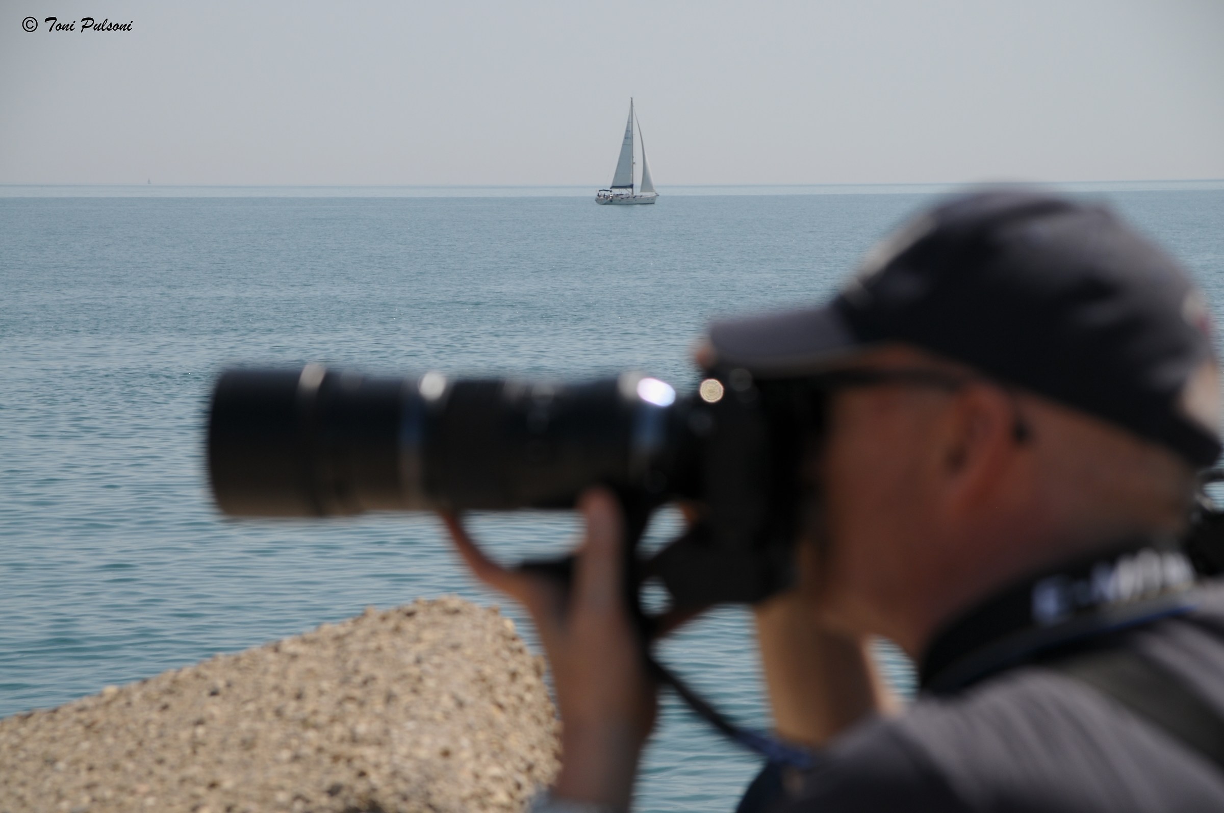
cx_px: 612
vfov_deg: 13.0
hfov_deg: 19.5
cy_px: 406
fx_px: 3566
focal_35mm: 105
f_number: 5
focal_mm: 70
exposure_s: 1/640
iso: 200
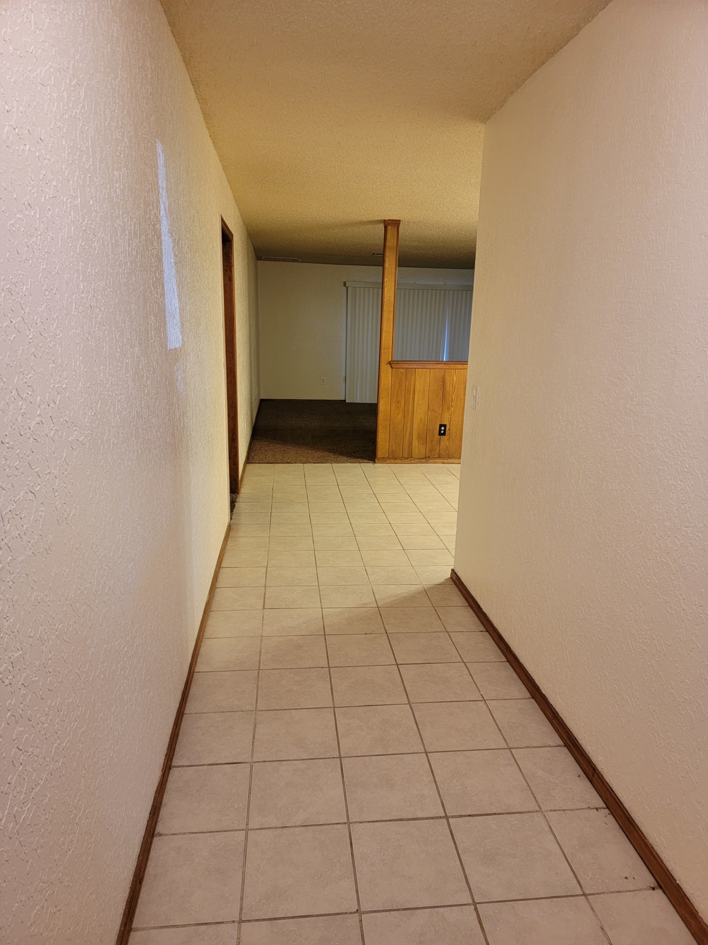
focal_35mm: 24
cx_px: 354
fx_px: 654
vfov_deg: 71.6
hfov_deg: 56.8
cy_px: 472
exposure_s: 1/39
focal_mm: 6.7
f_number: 1.8
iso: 250
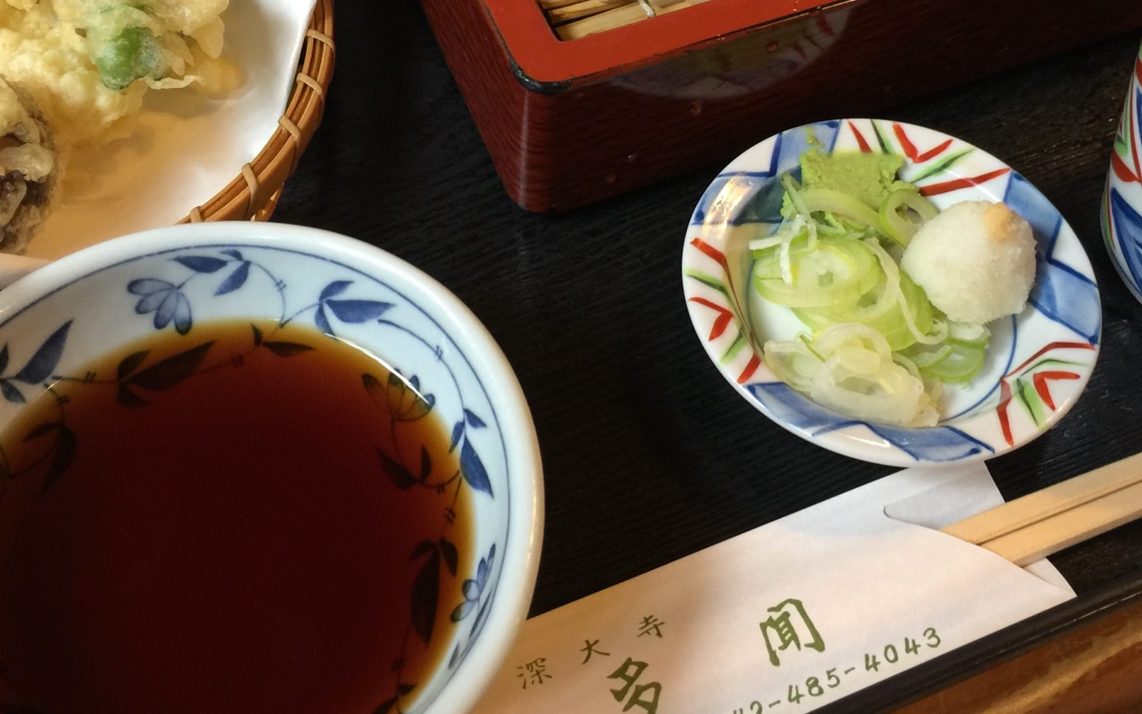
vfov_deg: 27.3
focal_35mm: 46
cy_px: 118
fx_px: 1432
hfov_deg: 43.5
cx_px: 563
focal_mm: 4.15
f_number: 2.2
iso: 50
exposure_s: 1/15
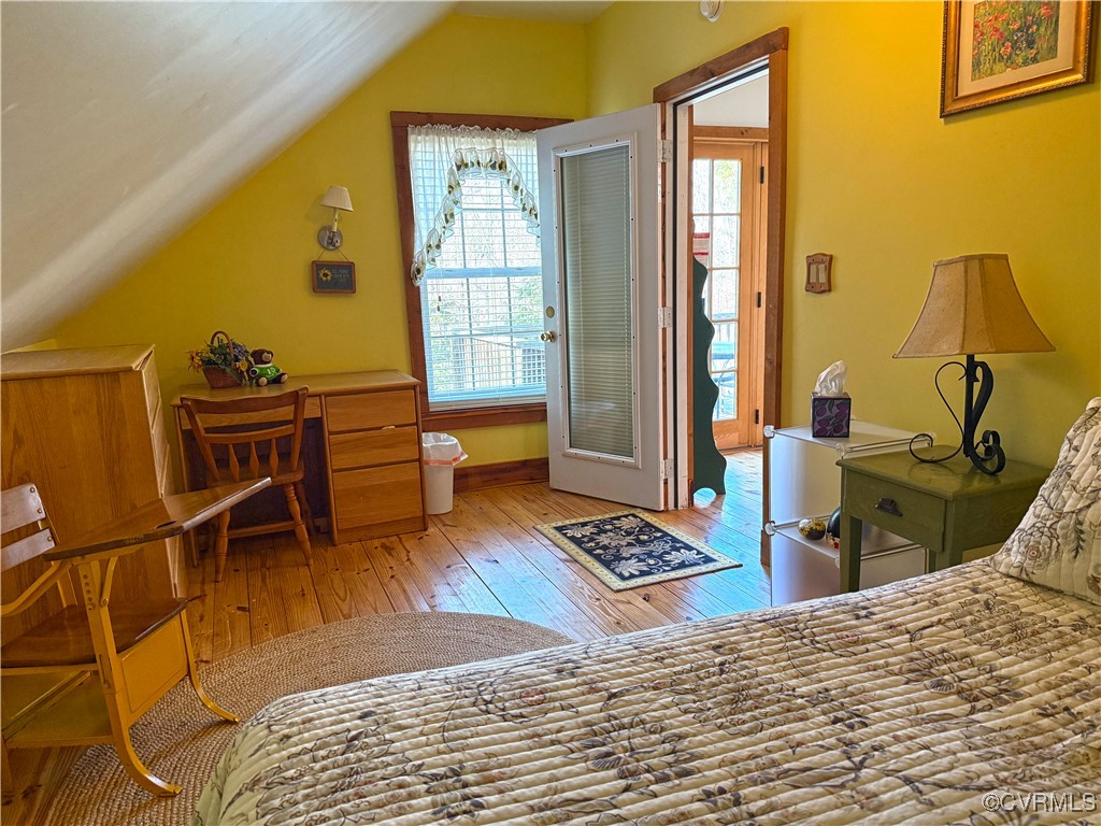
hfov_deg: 71.6
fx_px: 763
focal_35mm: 24
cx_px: 550
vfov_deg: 56.8
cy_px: 413
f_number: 1.78
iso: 400
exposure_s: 1/120
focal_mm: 6.76
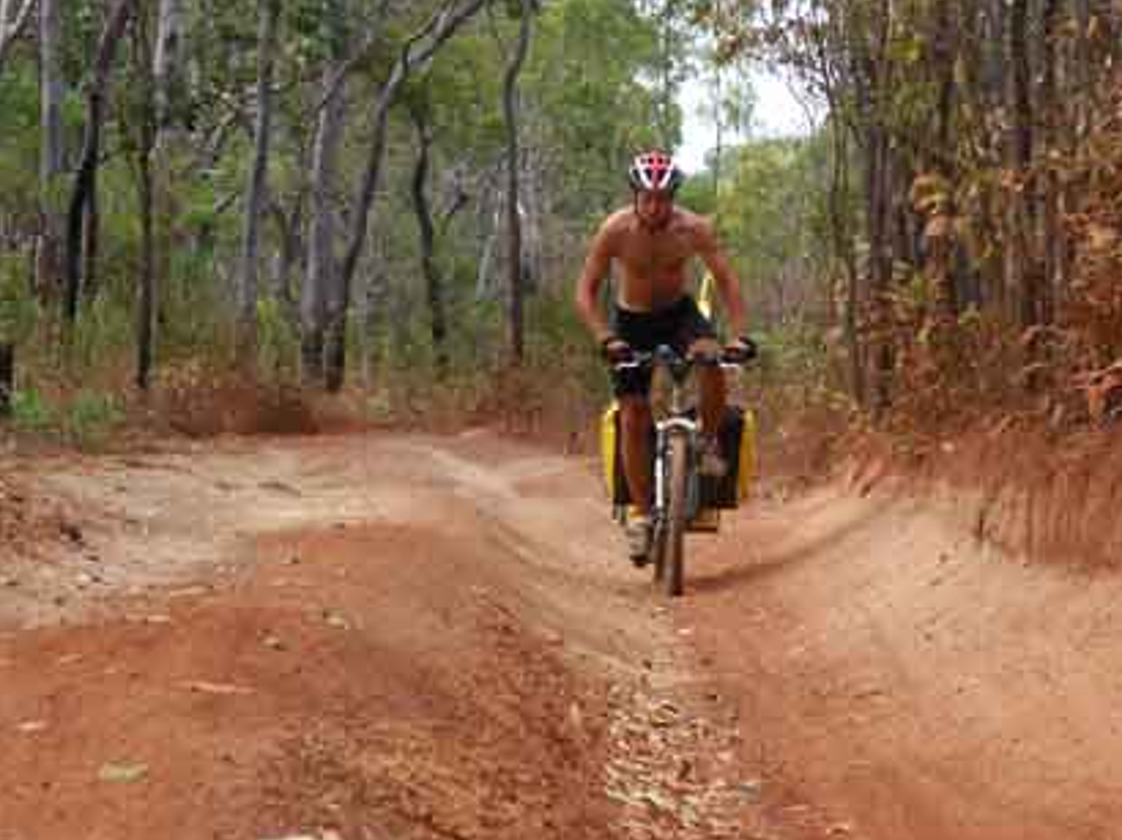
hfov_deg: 8.1
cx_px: 635
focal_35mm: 244
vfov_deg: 6.1
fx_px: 7904
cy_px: 464
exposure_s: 1/180
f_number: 5.6
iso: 100
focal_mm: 50.69
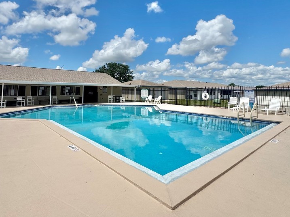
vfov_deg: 64.7
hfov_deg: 81.0
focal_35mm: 20
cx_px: 120
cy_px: 77
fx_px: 168
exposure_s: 1/3906
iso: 40
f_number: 2.2
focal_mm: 2.22
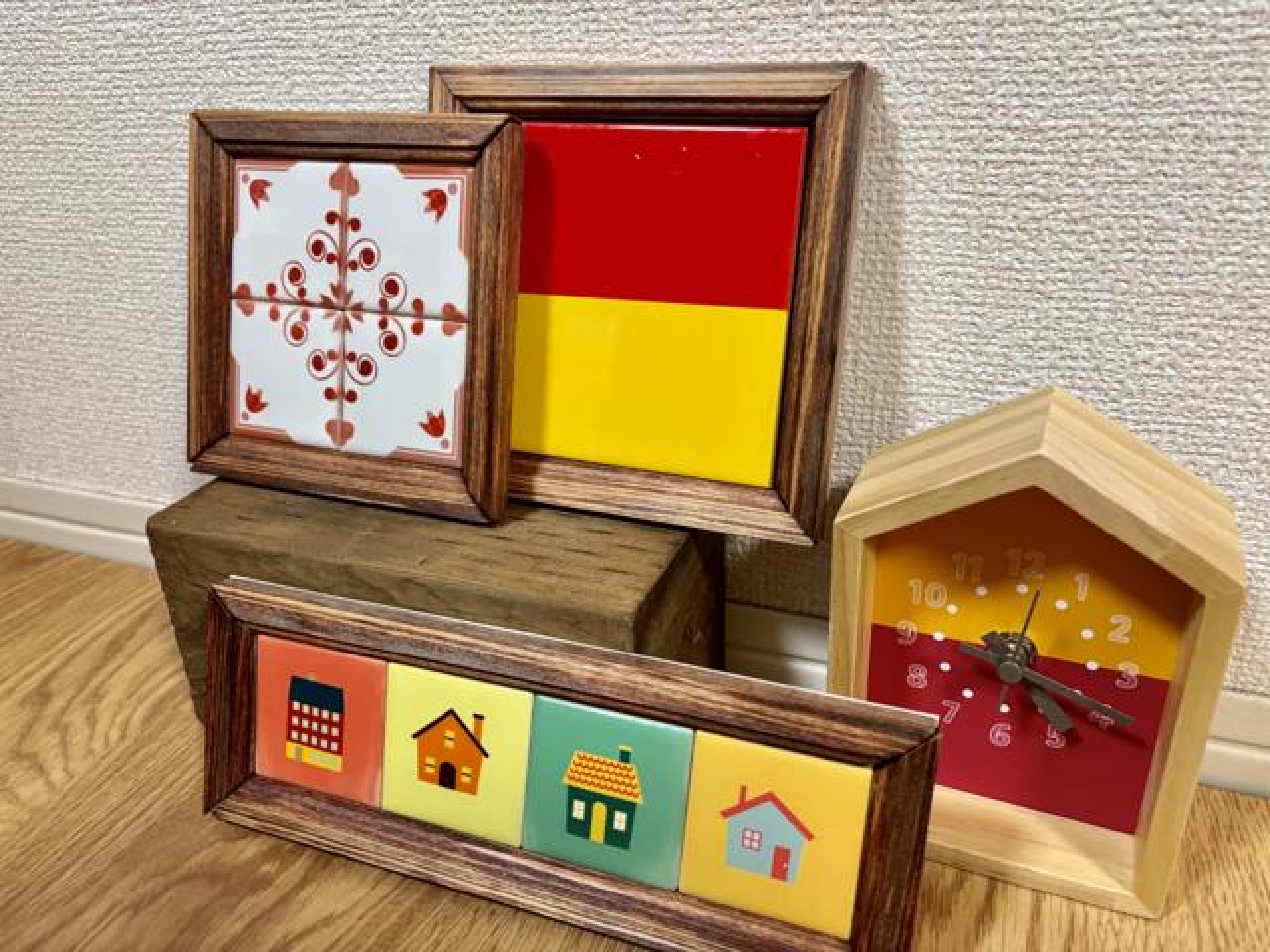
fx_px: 954
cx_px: 635
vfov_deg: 53.1
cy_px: 476
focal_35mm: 26
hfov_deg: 67.3
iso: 200
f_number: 1.6
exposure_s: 1/50
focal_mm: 5.96
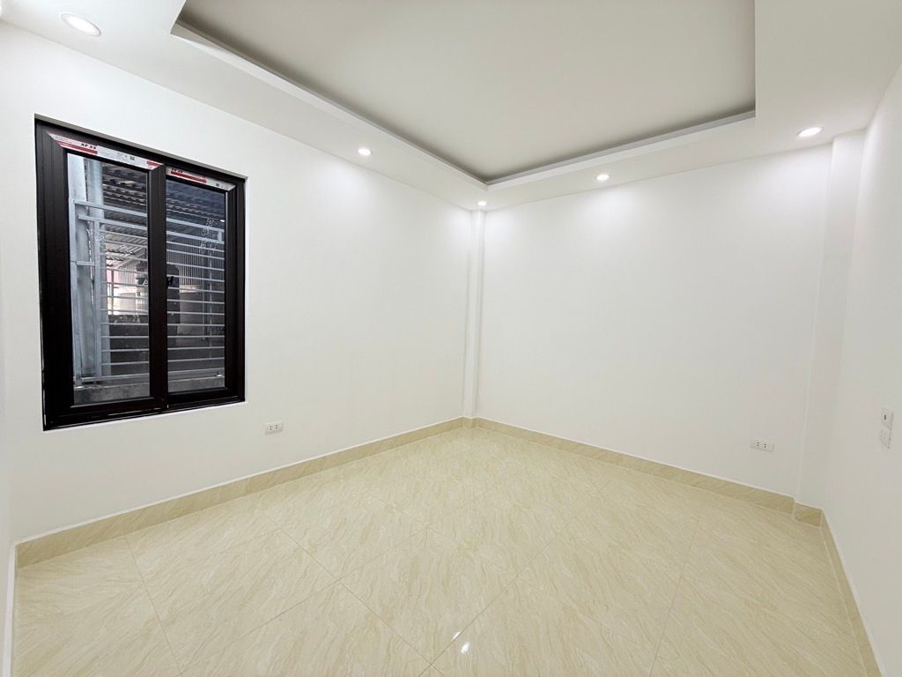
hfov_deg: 102.1
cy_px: 338
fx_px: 365
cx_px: 451
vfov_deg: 85.7
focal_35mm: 14
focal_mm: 2.22
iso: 50
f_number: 2.2
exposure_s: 1/99
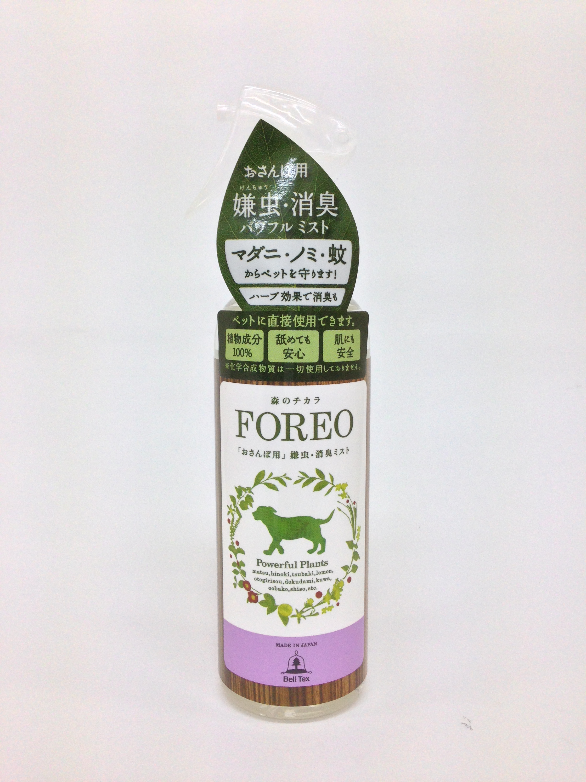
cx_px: 293
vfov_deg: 55.4
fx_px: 745
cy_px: 391
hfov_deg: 42.9
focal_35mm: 33
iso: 80
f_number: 2.4
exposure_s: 1/120
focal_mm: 4.12
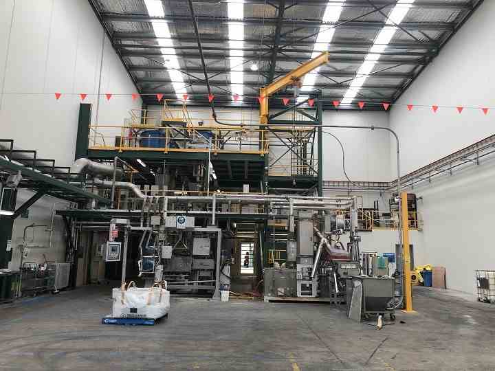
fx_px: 400
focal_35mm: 28
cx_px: 248
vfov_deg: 49.7
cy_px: 186
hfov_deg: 63.4
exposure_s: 1/100
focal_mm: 3.99
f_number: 1.8
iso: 25
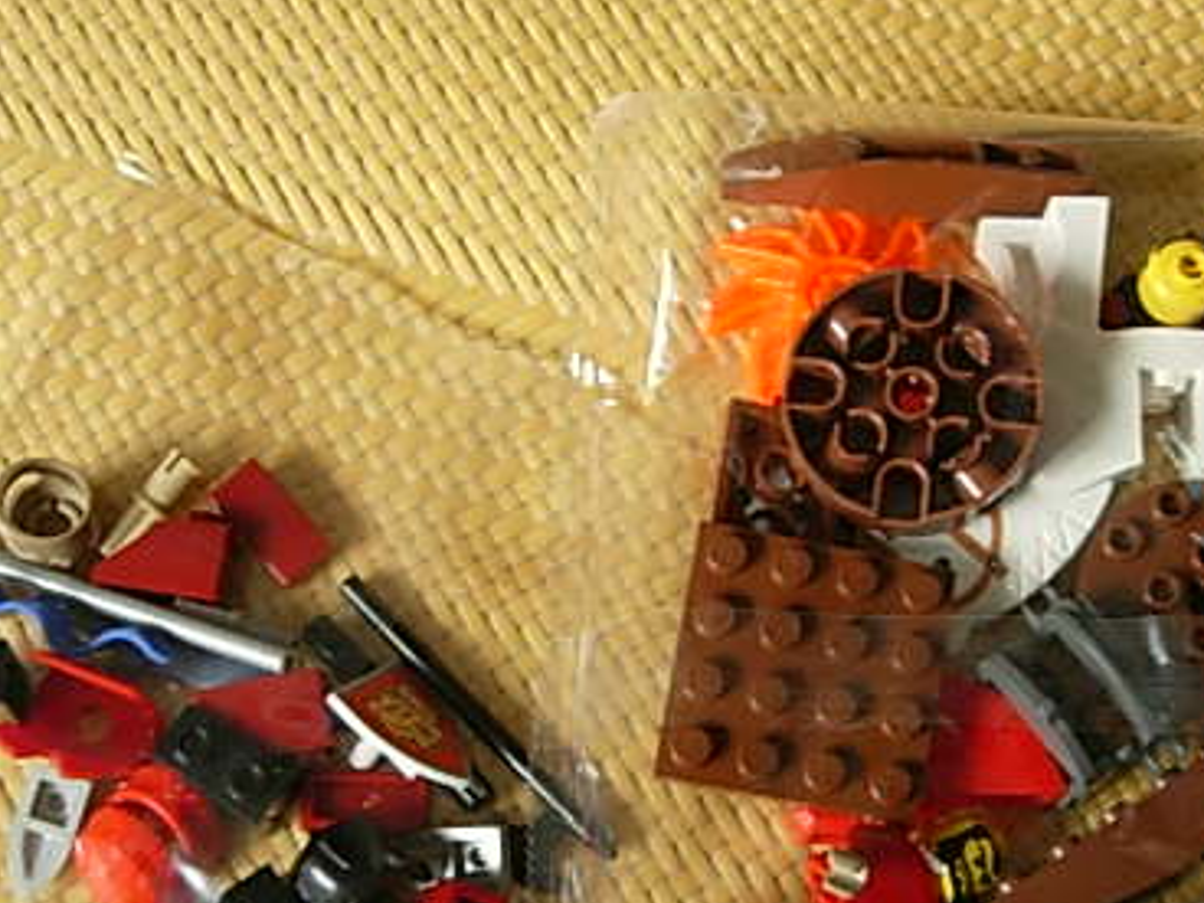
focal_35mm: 66
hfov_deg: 29.3
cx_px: 730
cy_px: 694
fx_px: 2296
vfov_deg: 22.0
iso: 79
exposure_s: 1/15.1
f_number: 2.8
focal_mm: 7.8
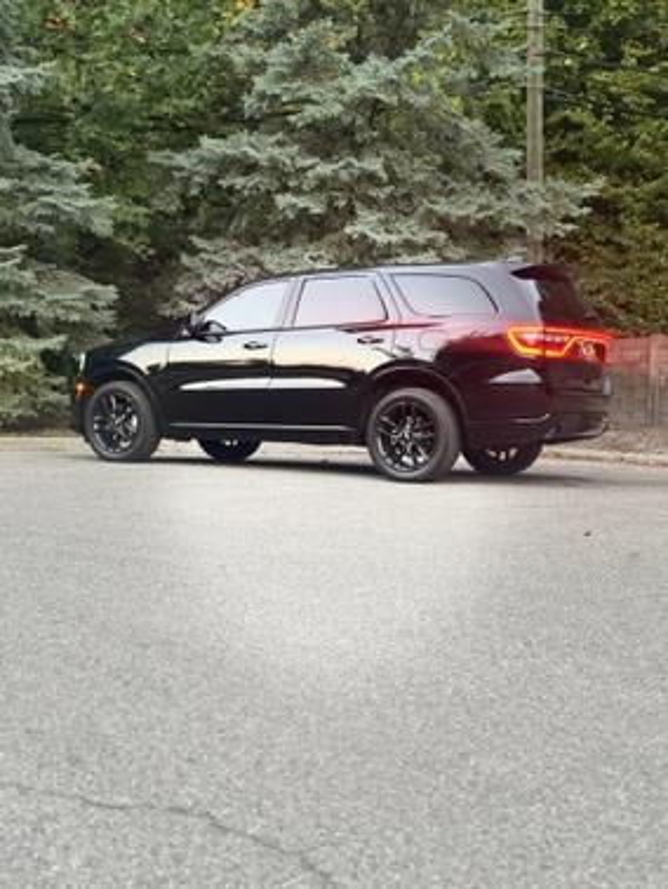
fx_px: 1234
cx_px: 334
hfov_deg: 30.3
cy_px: 444
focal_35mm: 48
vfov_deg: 39.6
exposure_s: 1/40
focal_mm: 6.76
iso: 250
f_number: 1.78
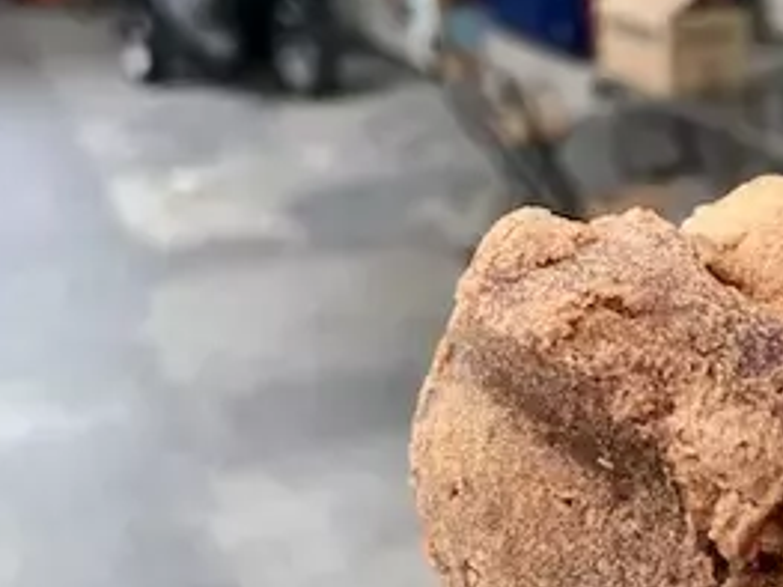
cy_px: 307
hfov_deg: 28.4
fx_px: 1447
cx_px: 786
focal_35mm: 64
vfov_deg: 22.9
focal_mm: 3.99
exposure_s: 1/30
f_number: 1.8
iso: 32
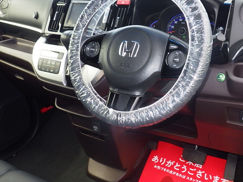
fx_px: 274
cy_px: 64
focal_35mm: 39
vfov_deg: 36.5
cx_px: 142
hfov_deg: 47.7
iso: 250
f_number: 4.2
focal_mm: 5
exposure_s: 1/200
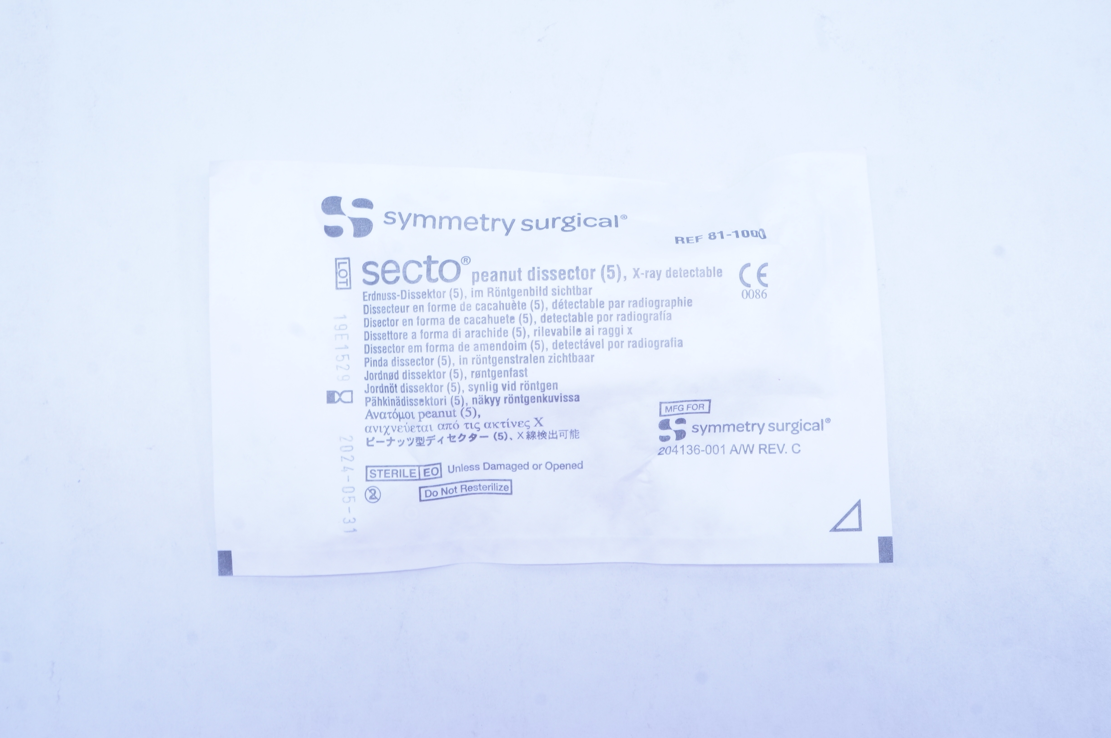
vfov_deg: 28.0
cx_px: 556
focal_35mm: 48
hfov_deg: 41.2
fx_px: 1480
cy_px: 369
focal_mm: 32
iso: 400
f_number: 14
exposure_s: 1/13
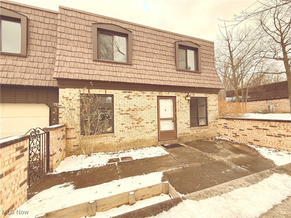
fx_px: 118
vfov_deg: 85.7
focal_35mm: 14
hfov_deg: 102.1
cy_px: 109
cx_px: 146
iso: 50
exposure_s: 1/99
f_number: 2.2
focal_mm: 2.22
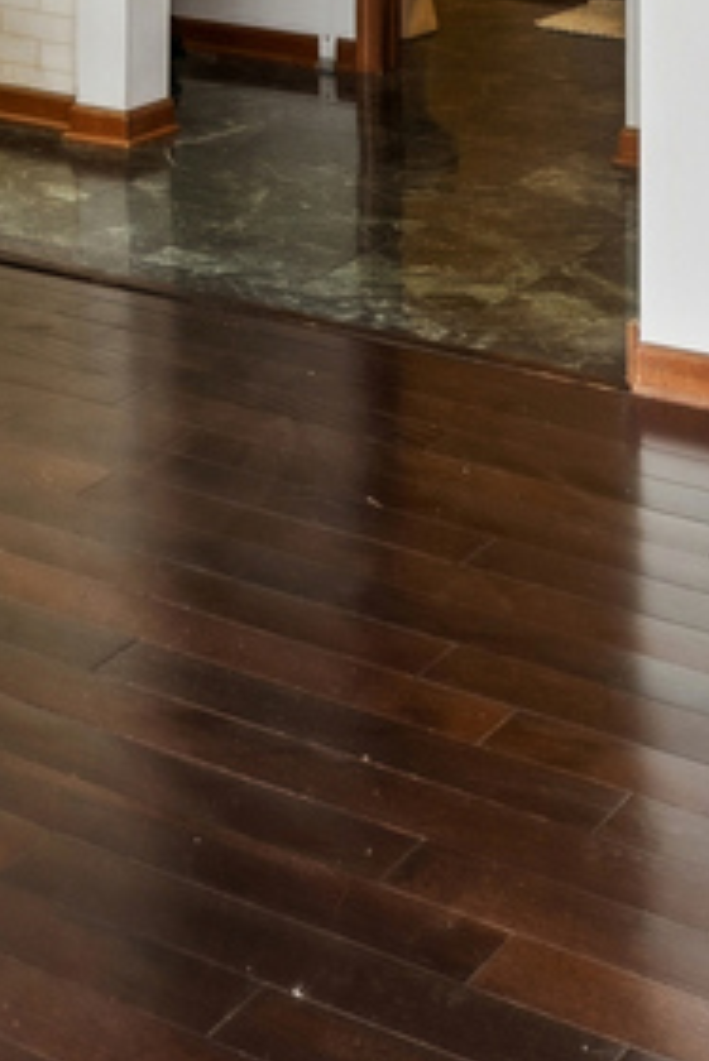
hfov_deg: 14.4
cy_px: -197
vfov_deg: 21.9
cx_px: -461
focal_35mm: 86
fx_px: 2543
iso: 400
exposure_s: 1/10
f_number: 13
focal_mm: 14.9
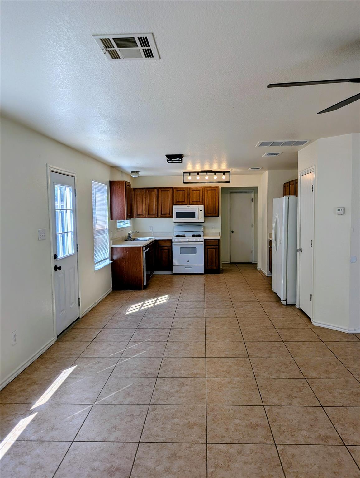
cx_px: 180
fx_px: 332
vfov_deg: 71.5
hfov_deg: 56.9
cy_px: 239
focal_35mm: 24
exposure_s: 1/1143
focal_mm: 6.9
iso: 25
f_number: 1.68
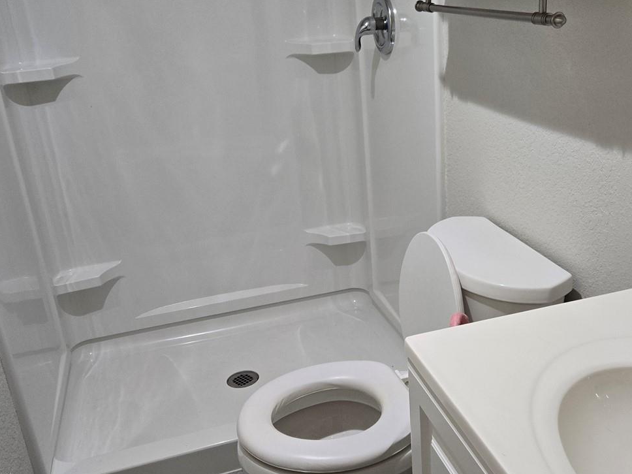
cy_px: 263
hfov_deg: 48.8
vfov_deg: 37.7
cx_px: 364
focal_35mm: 38
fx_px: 694
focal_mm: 5.4
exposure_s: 1/120
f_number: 1.8
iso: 250
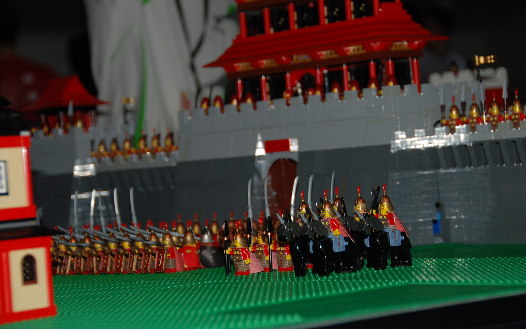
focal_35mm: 123
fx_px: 1763
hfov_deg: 17.0
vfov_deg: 10.7
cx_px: 264
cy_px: 159
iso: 100
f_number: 5.3
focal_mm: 80
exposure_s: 1/60
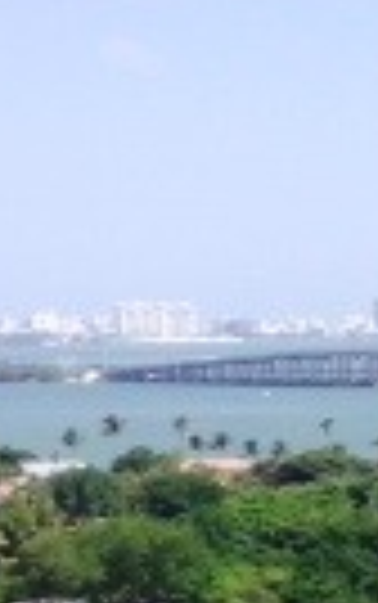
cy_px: 729
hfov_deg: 7.8
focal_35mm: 167
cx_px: 446
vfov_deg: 12.2
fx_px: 2747
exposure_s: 1/514
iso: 50
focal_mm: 4.12
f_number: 2.4
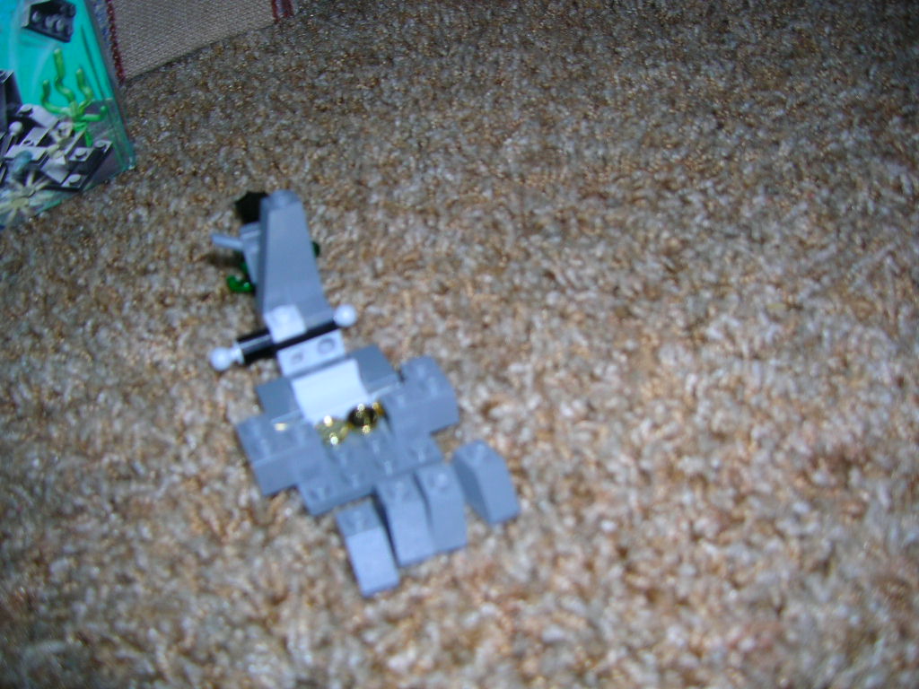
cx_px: 460
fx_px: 903
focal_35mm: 34
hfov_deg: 54.0
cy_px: 344
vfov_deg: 41.8
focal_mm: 5.7
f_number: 2.9
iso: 50
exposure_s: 1/60.1
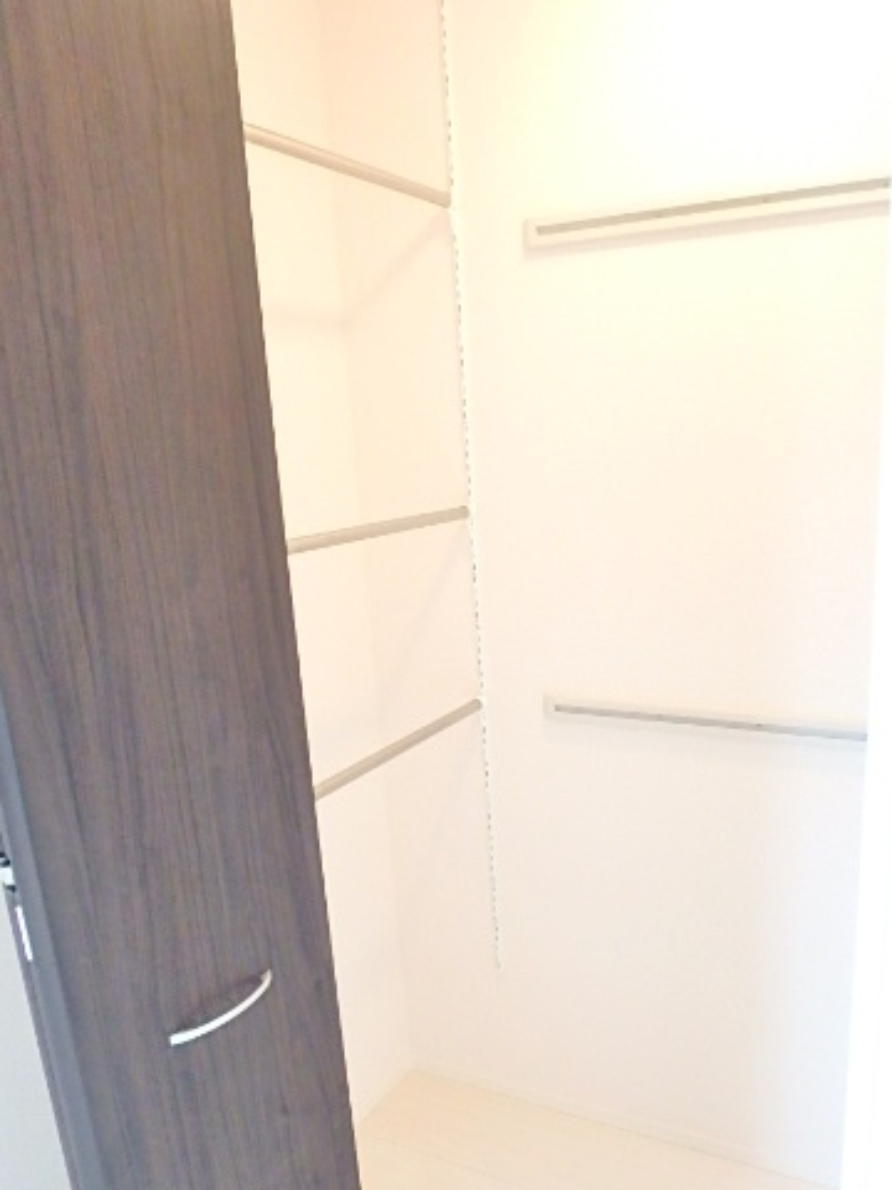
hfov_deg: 49.6
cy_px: 694
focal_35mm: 28
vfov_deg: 63.1
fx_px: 962
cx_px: 505
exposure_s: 1/30
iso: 800
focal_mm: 3.7
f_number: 3.5
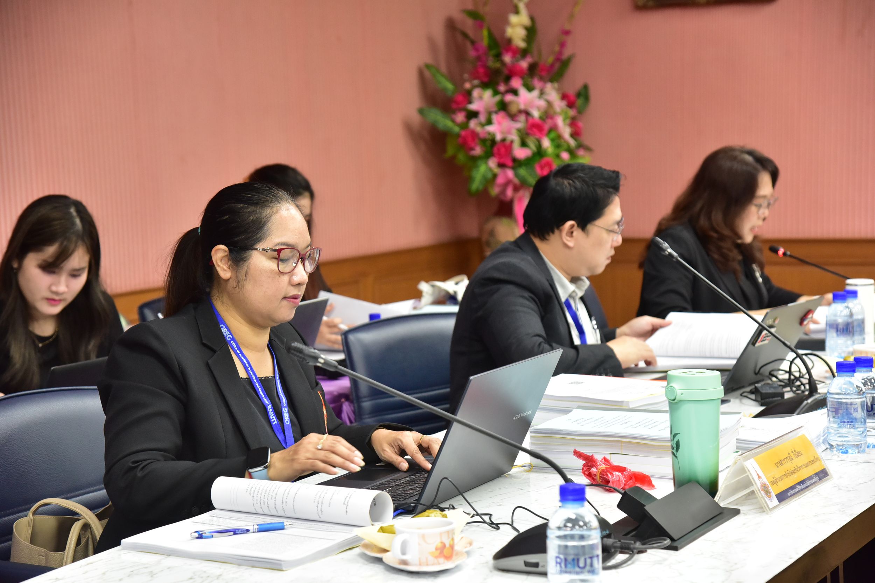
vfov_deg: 17.5
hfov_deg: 26.0
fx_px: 1896
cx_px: 438
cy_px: 292
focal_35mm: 78
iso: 2500
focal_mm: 78
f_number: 5.6
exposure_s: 1/125
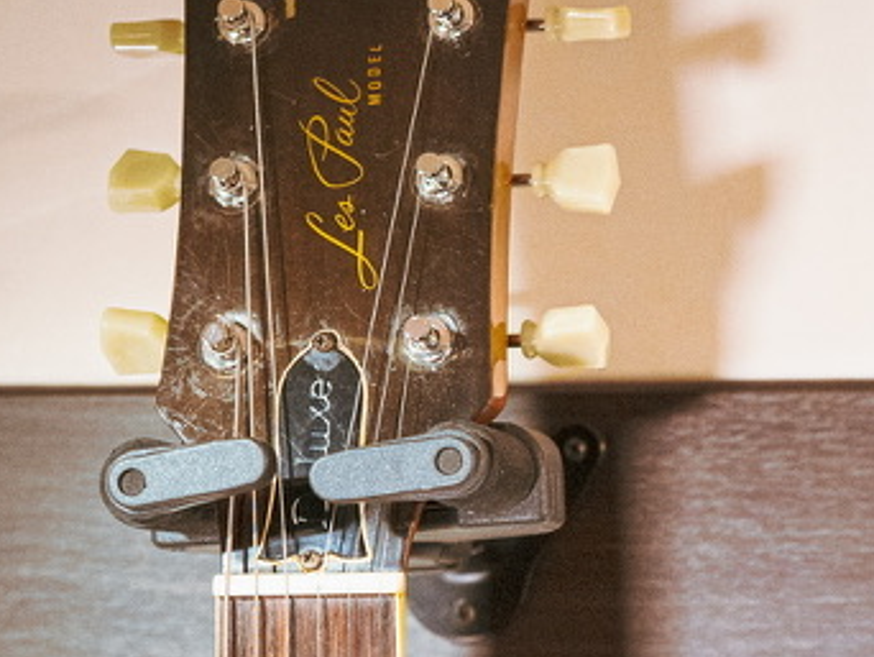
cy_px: 624
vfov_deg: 12.1
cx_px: 1270
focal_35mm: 122
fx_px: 3082
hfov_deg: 15.1
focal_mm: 40
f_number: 3.5
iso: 1600
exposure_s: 1/160
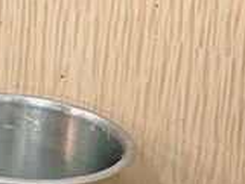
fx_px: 1827
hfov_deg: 7.3
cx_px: -317
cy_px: -228
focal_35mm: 258
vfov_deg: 5.6
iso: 100
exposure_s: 1/60
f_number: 2.4
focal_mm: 6
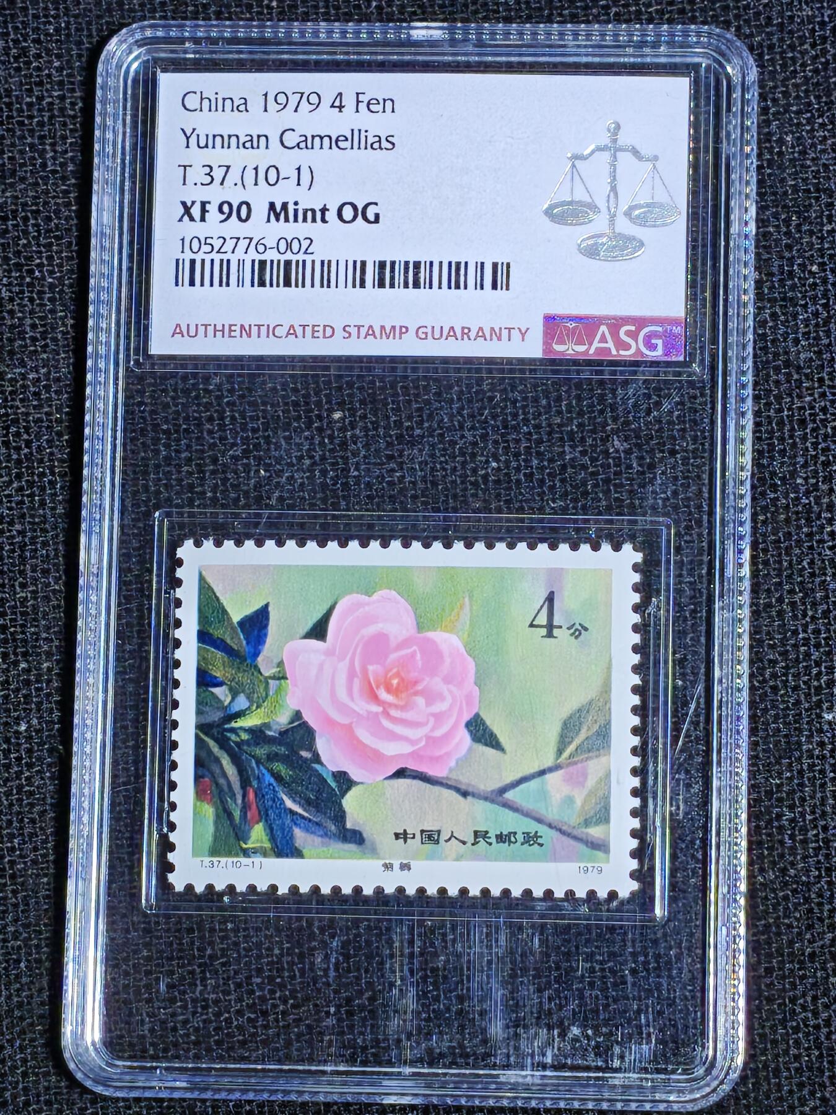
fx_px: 4154
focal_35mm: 129
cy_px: 558
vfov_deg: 15.3
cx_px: 418
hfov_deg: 11.5
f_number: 1.5
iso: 50
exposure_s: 1/449
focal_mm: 4.94
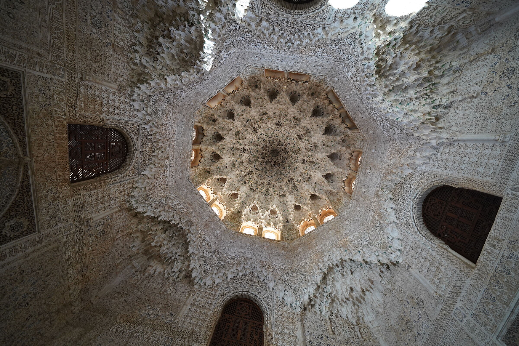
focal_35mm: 12
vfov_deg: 90.0
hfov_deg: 112.6
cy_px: 173
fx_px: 173
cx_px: 260
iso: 2000
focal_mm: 12
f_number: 4
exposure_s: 1/160
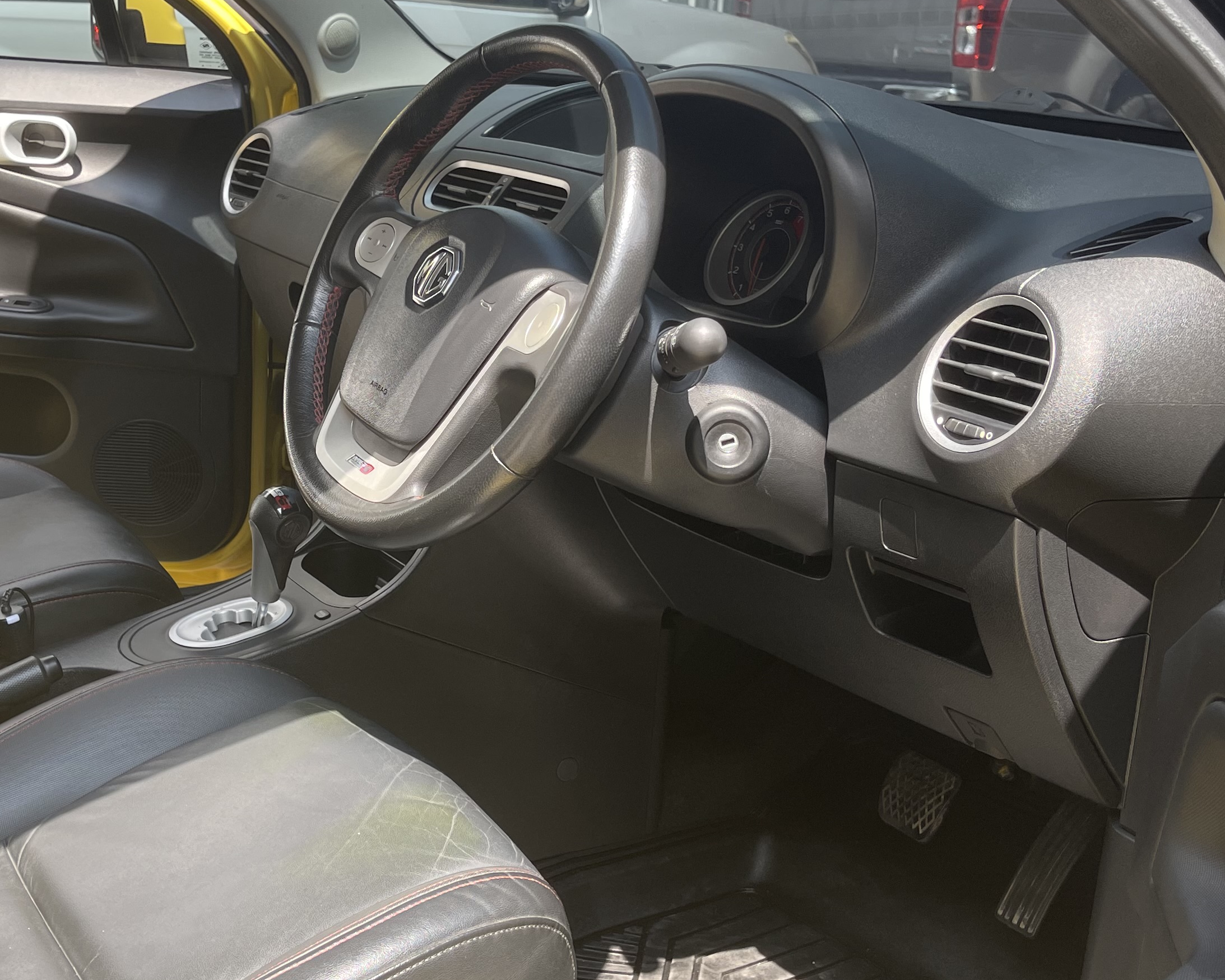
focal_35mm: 45
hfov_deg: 40.8
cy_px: 490
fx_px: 1632
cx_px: 448
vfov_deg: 33.4
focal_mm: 5.1
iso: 32
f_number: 1.6
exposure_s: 1/360
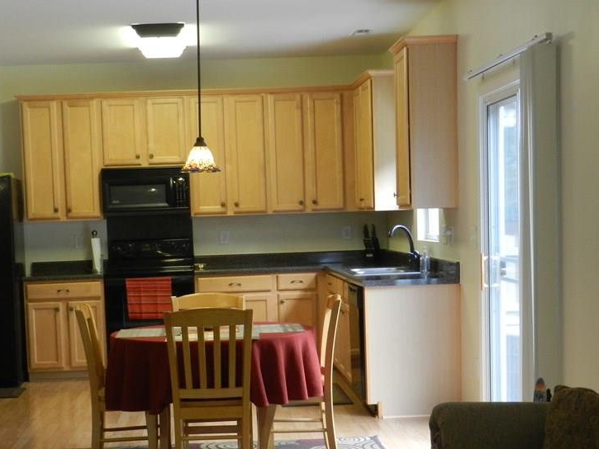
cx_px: 242
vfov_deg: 22.5
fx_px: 1125
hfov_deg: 29.7
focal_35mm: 65
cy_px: 297
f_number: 4.2
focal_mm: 8.1
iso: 400
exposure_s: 1/30
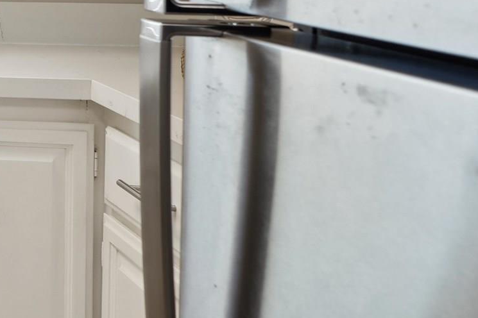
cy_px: -101
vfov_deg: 19.0
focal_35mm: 66
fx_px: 876
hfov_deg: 19.7
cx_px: -440
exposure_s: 1/13
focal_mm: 16
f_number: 5.6
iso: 100
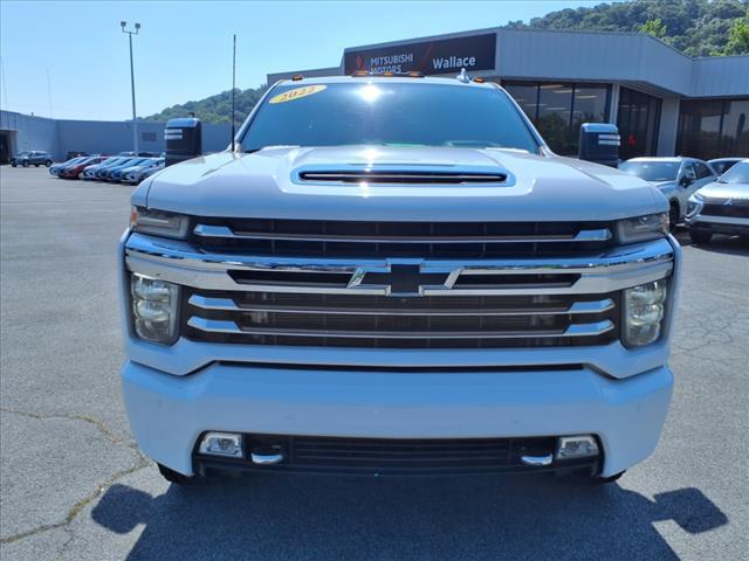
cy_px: 280
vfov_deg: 51.4
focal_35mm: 27
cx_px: 374
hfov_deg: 65.3
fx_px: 584
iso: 40
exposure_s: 1/3333
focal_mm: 3.58
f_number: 1.9
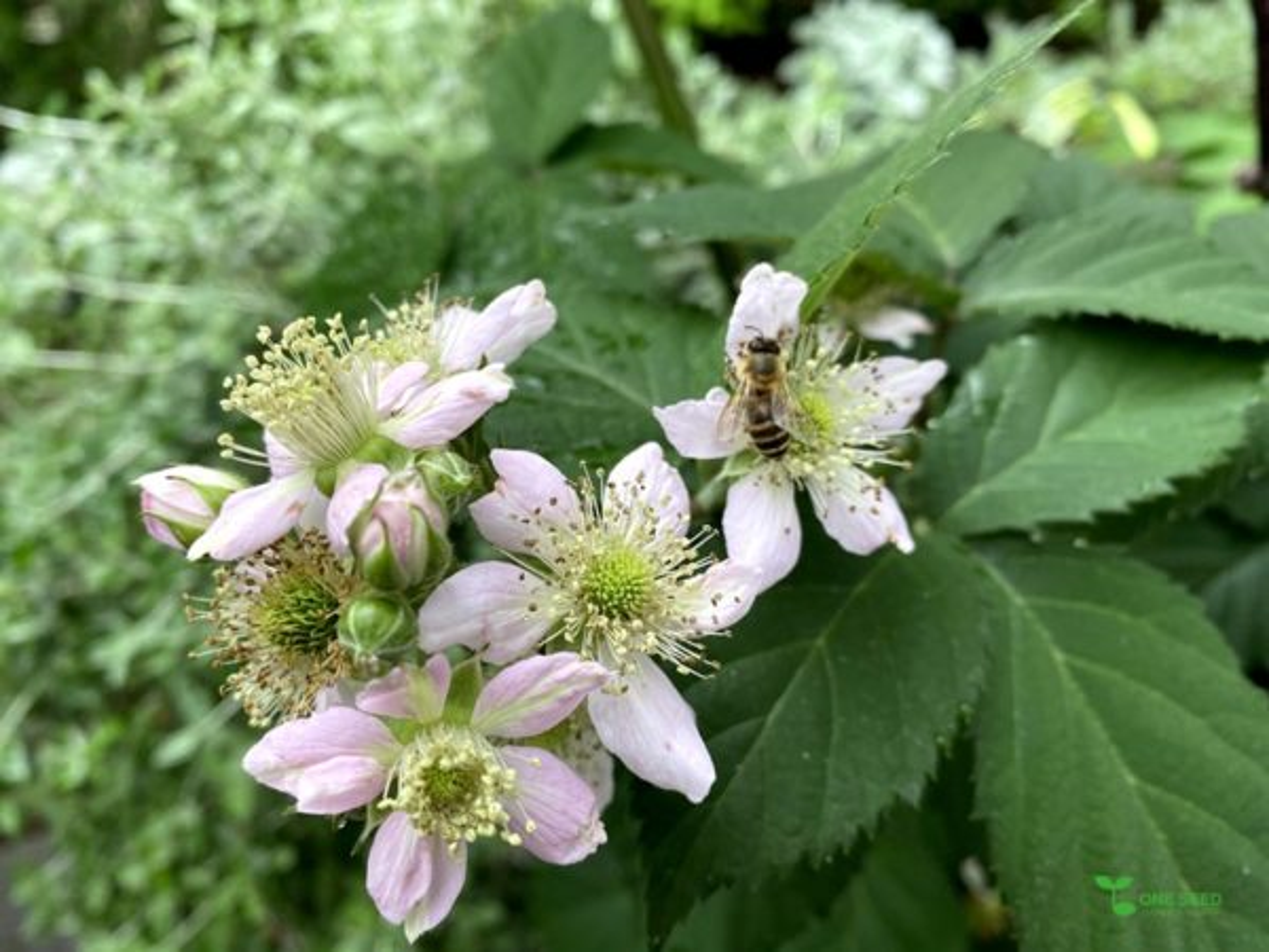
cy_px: 476
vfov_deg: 53.1
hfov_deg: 67.3
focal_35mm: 26
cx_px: 634
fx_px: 953
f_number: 1.8
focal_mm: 4.25
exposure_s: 1/122
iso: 40
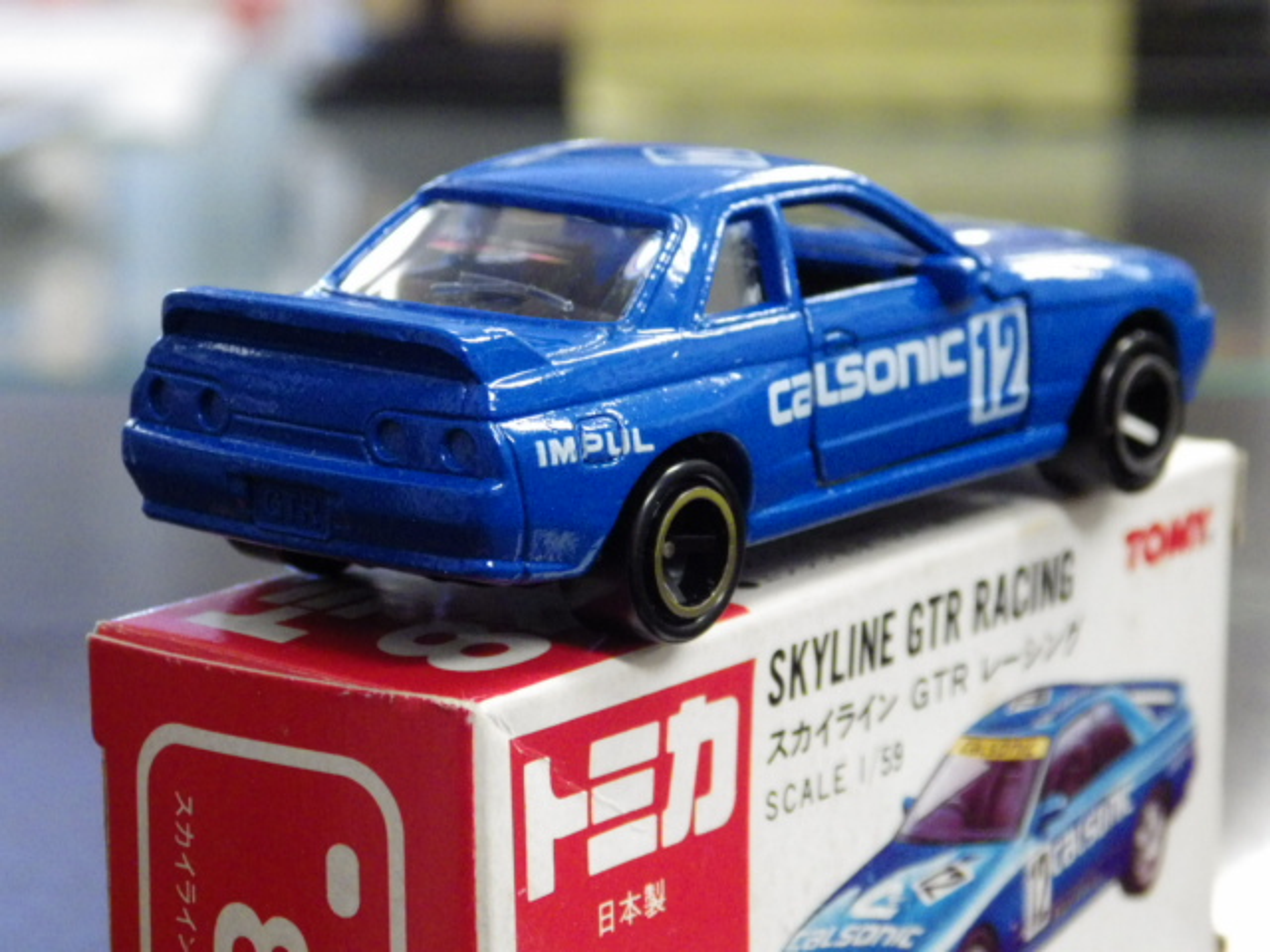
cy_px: 476
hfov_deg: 14.8
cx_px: 635
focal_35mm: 133
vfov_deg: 11.1
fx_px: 4880
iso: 1000
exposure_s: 1/30
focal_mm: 23.8
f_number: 5
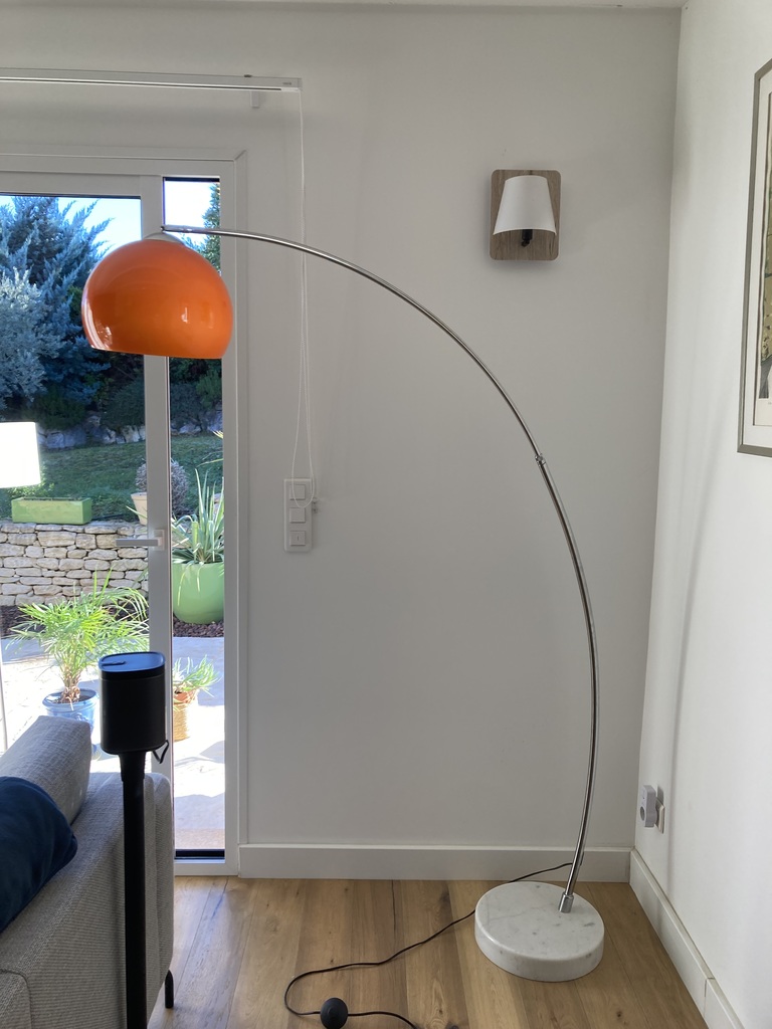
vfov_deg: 63.4
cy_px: 514
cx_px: 386
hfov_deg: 49.7
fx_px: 833
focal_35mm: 28
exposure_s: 1/121
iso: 32
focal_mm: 3.99
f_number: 1.8
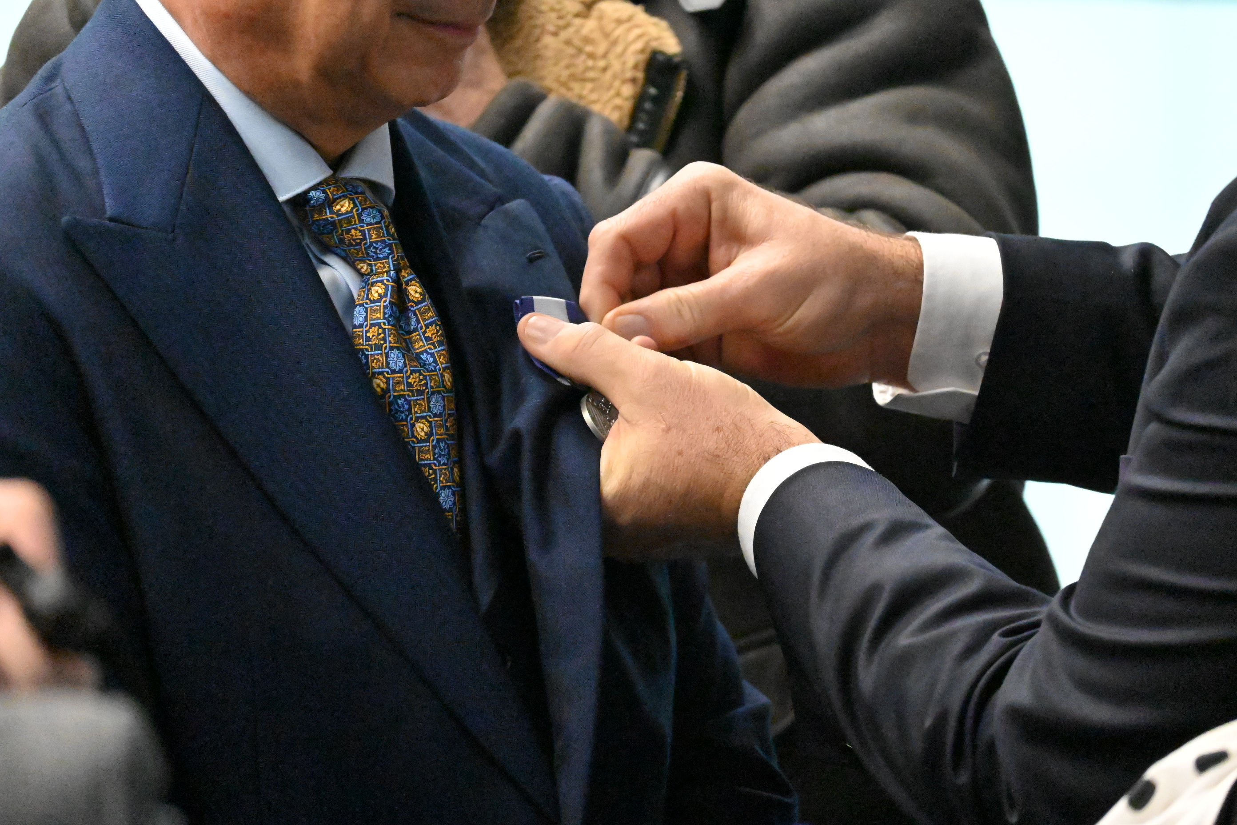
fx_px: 12884
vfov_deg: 3.7
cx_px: 618
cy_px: 412
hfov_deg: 5.5
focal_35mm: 375
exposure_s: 1/400
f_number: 6.3
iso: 25600
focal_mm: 250
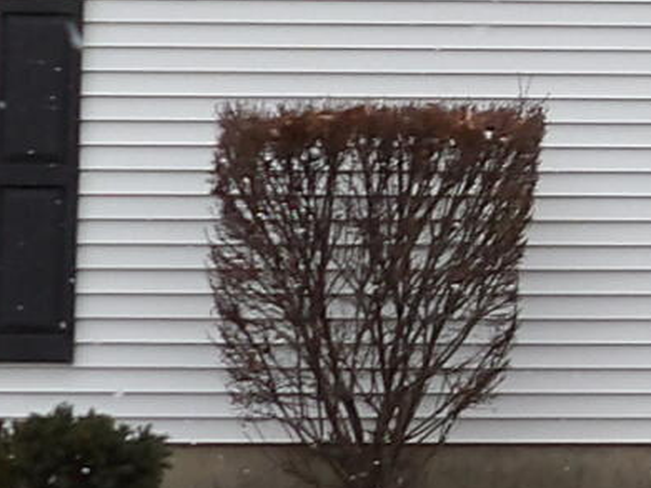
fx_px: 4757
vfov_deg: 5.8
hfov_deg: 7.5
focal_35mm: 253
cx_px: 1255
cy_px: -160
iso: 100
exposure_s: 1/207
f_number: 3.1
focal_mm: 5.9
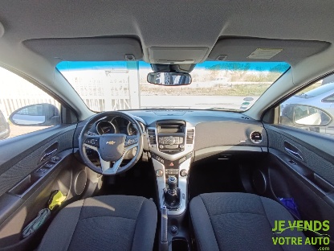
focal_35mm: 16
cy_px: 126
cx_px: 167
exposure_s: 1/100
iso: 160
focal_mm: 1.65
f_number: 2.2
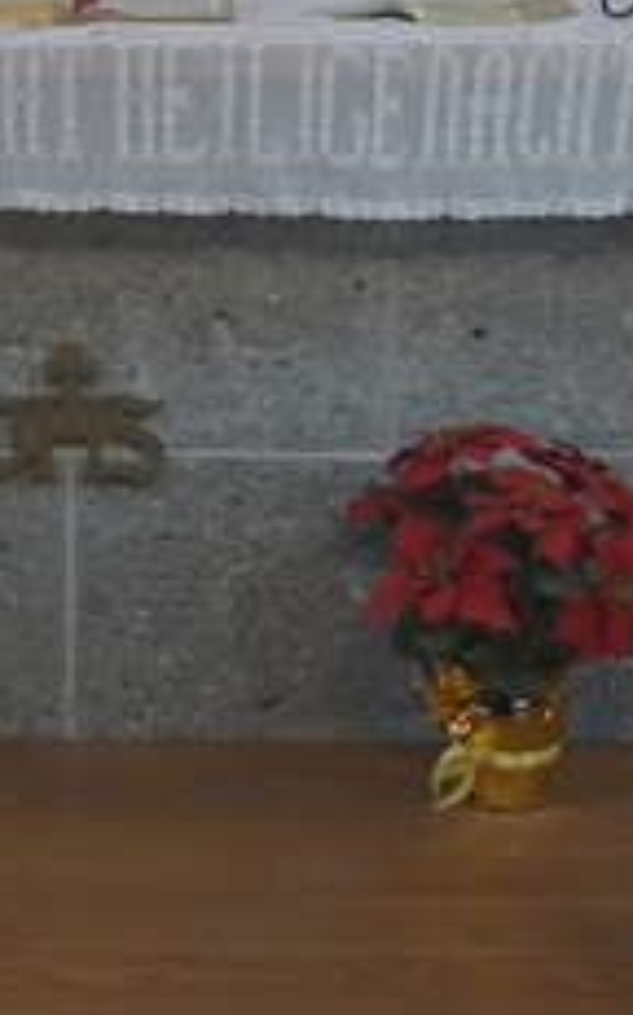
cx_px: 53
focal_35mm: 127
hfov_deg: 10.2
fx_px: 3512
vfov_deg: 16.3
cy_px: 200
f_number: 4.5
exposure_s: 1/160
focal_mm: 24
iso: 3200
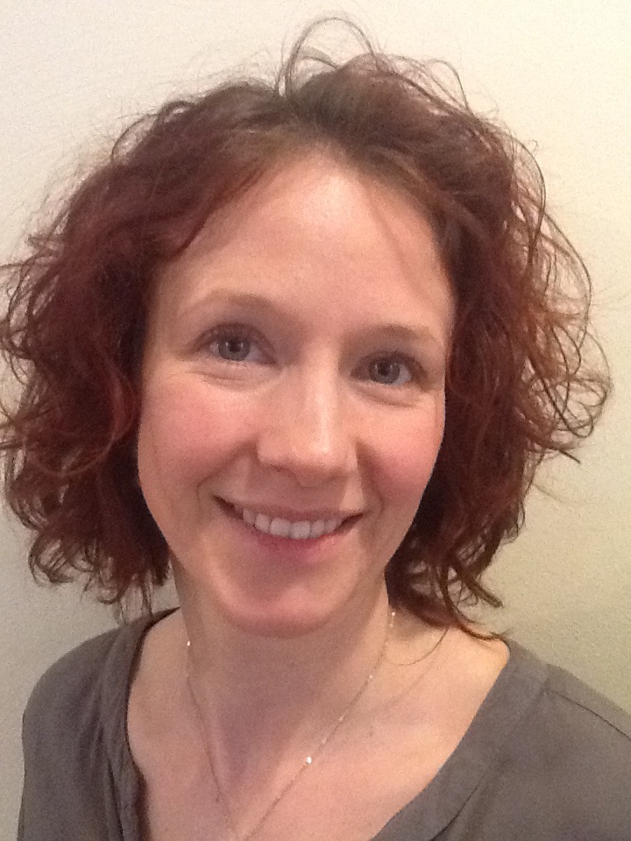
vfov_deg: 42.9
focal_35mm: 44
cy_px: 420
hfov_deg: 32.9
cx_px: 316
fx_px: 1069
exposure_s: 1/15
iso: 320
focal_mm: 2.03
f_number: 2.4
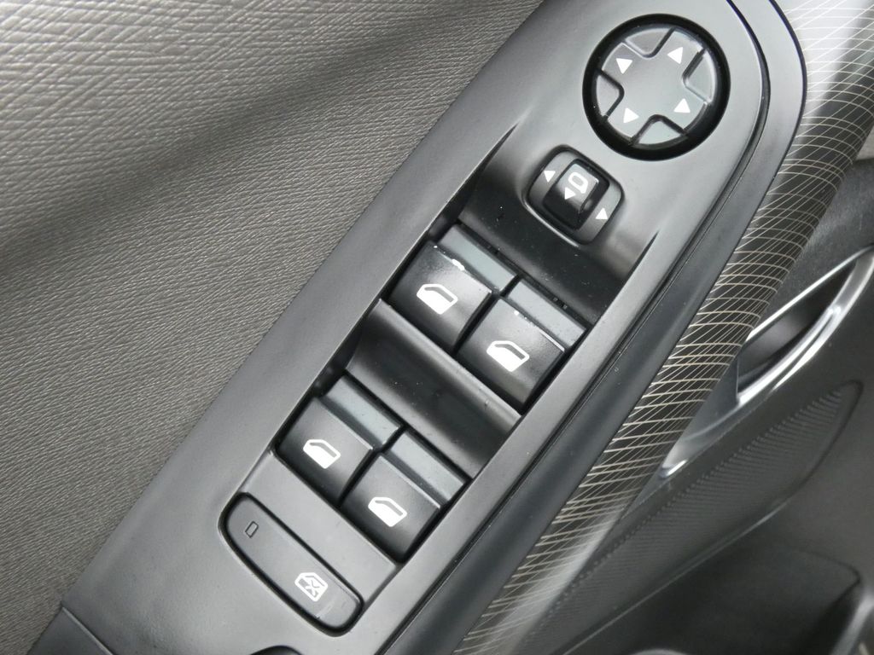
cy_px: 328
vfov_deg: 35.1
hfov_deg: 45.8
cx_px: 437
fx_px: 1035
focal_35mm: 41
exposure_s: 1/80
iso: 800
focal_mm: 7.3
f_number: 5.6
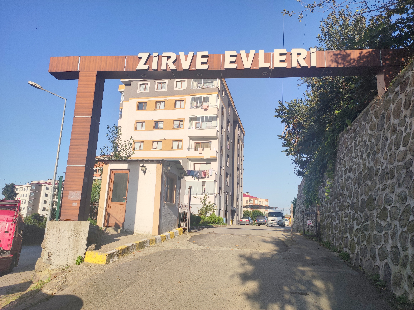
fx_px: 203
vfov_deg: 74.6
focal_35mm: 17
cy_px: 155
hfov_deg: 91.1
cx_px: 207
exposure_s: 1/997
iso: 50
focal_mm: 4.74
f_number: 1.79
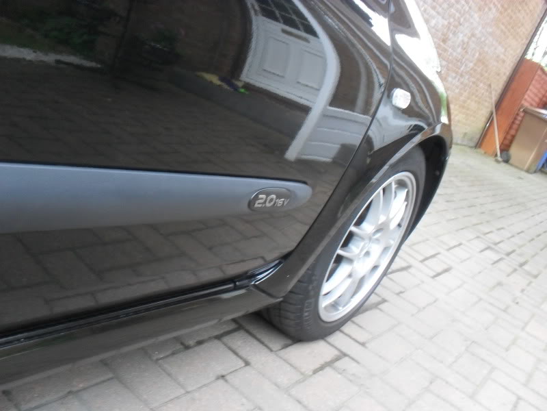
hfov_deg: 52.6
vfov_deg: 40.7
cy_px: 206
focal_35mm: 35
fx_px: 553
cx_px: 274
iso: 320
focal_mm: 6.3
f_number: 3.2
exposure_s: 1/15
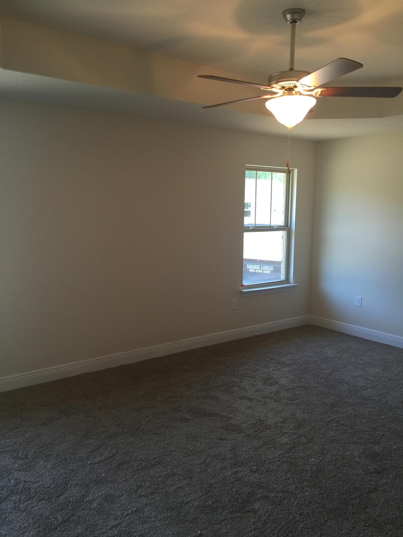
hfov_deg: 48.2
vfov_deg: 61.7
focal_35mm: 29
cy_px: 268
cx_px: 202
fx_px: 450
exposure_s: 1/30
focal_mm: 4.15
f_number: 2.2
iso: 40
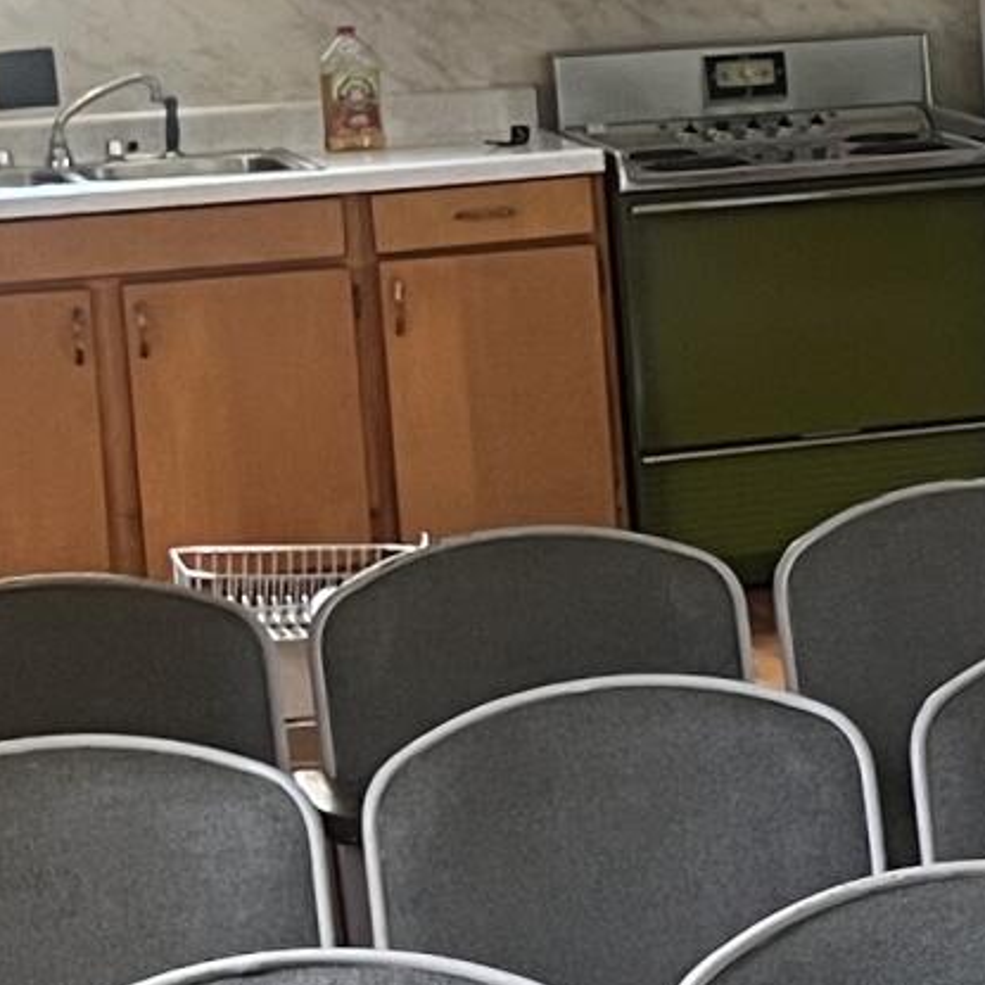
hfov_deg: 9.3
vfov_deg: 10.5
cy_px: 292
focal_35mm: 166
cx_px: 2435
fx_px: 5344
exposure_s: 1/81
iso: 125
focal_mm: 5.7
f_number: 1.5
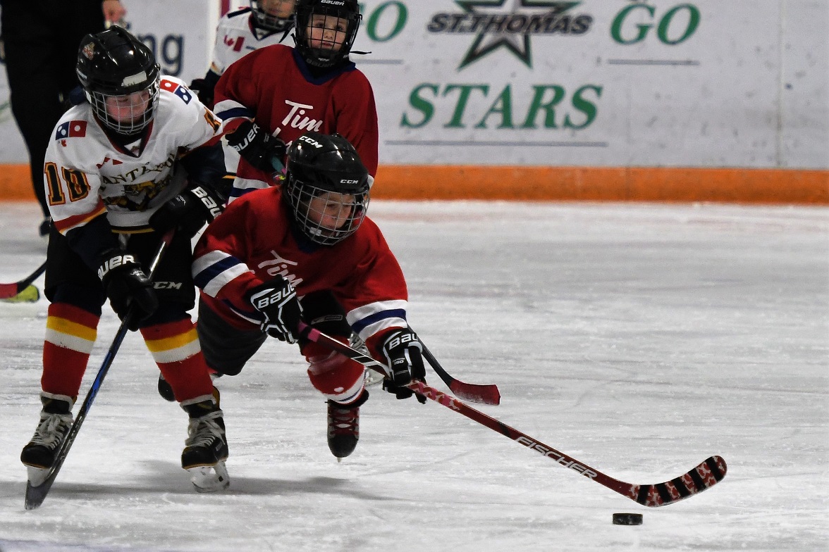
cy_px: 276
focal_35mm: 225
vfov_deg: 6.1
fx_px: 5181
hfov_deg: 9.1
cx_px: 414
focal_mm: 150
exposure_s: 1/1000
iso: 1400
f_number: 2.8
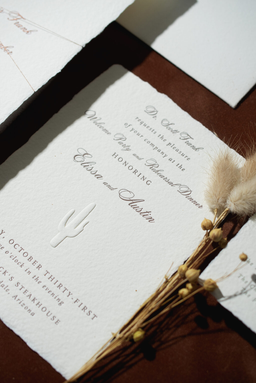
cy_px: 192
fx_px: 640
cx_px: 128
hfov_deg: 22.6
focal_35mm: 60
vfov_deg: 33.4
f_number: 4
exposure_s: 1/100
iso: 100
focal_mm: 40
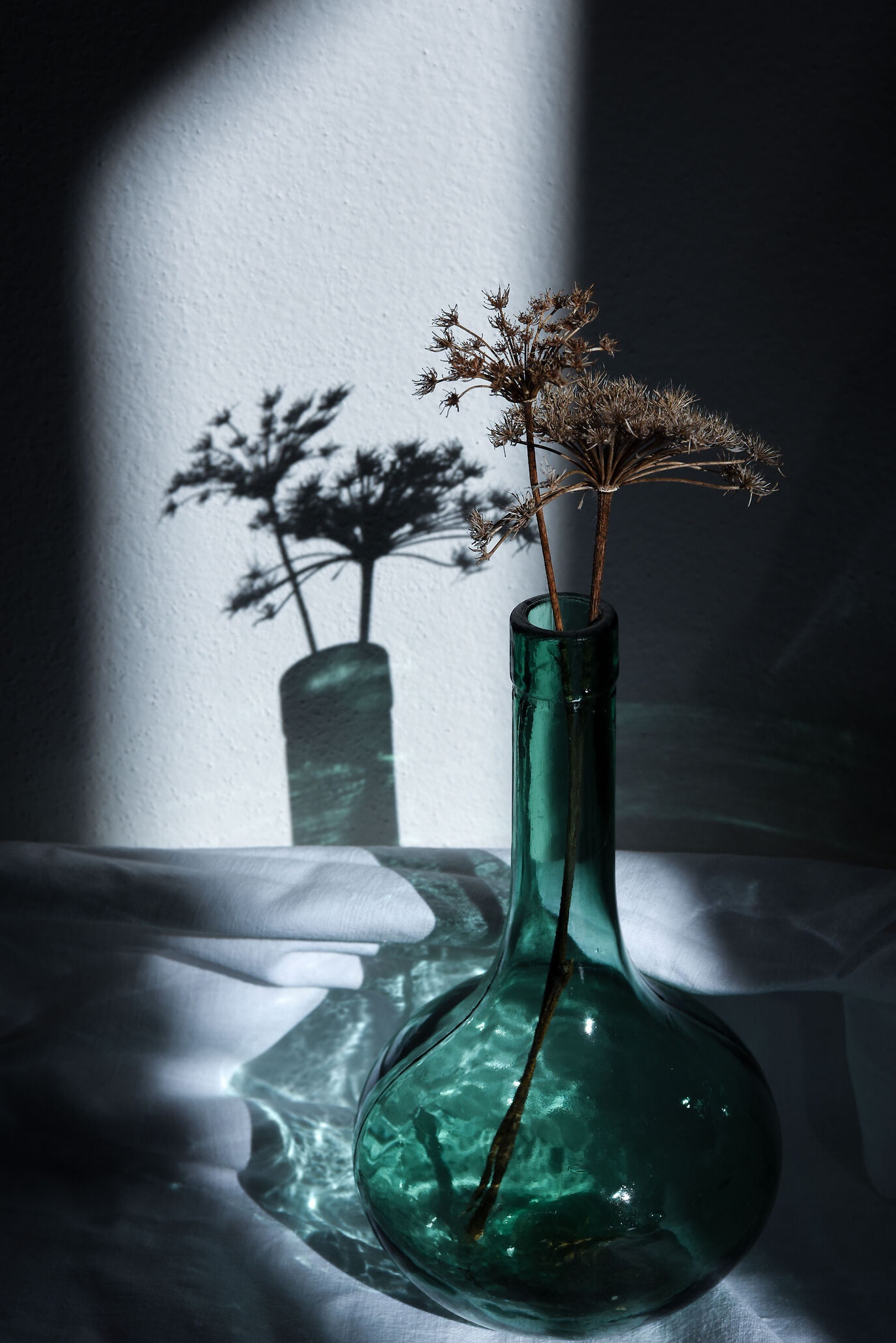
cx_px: 455
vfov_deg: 24.7
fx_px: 3058
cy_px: 604
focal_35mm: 82
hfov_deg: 16.7
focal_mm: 70
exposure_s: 1/1600
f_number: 11
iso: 320
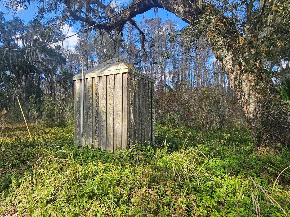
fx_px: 159
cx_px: 101
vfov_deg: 68.6
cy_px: 114
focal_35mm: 19
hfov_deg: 82.3
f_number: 2.2
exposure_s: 1/773
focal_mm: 2.2
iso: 64
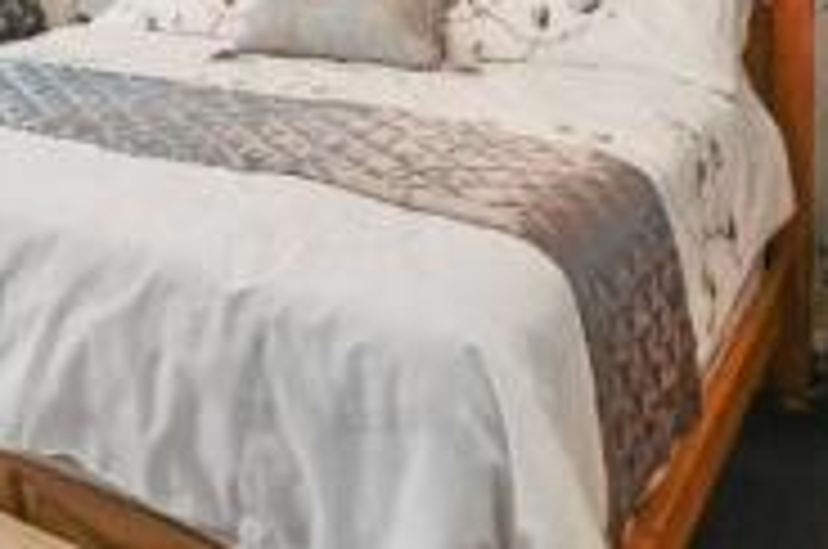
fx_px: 1148
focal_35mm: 50
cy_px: -189
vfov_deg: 23.4
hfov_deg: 32.8
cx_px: -158
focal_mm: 14
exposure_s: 2.5
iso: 400
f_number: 8
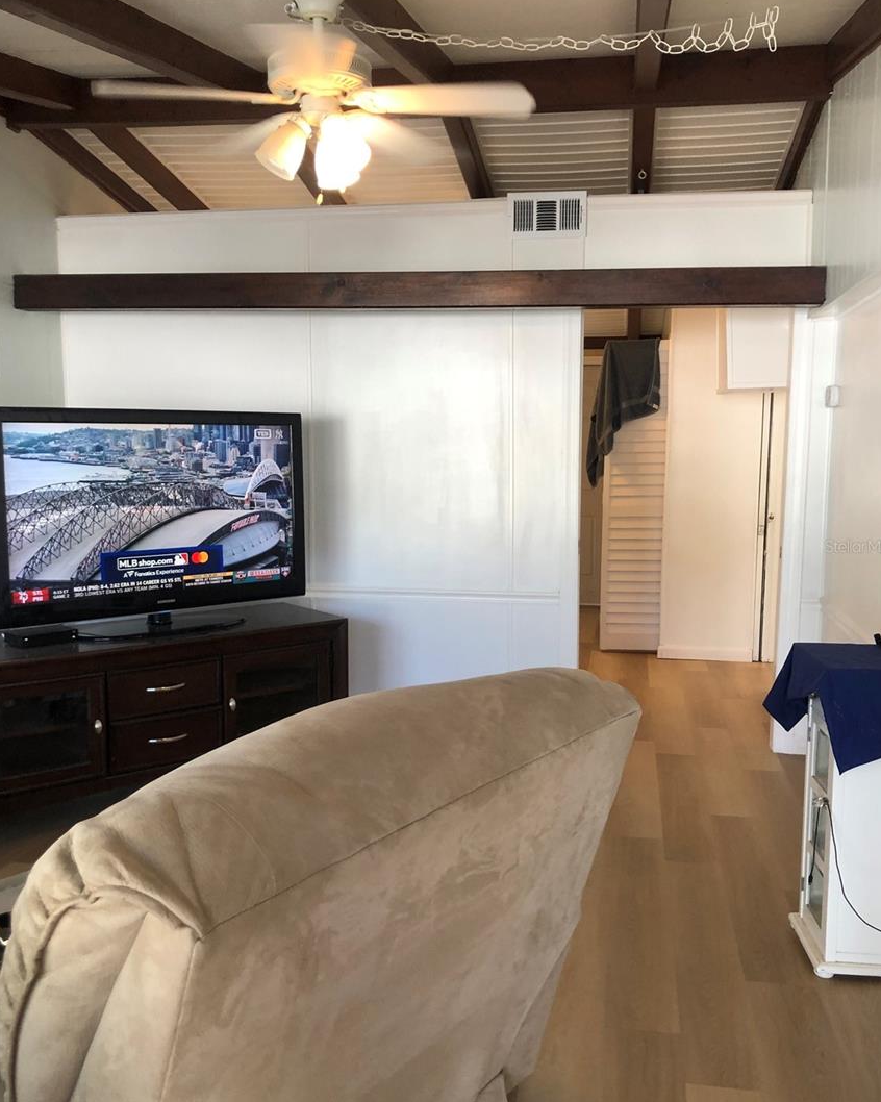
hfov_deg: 47.1
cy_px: 546
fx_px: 1011
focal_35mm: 31
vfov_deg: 57.2
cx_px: 430
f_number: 1.8
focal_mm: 3.99
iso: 25
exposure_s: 1/30
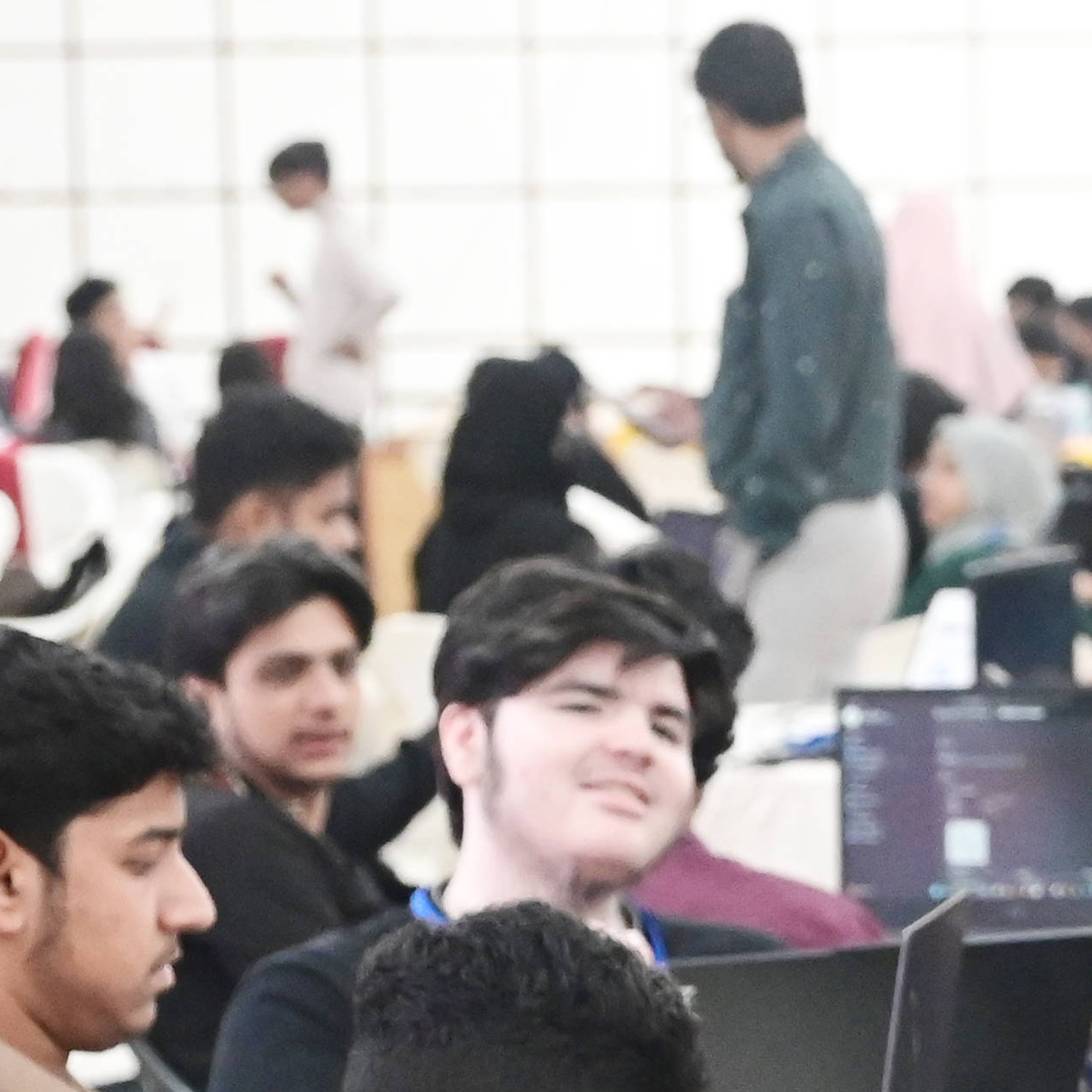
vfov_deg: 7.9
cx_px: 1783
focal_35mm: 219
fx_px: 7816
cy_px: 1332
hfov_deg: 7.8
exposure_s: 1/125
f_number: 4
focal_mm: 54
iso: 5000
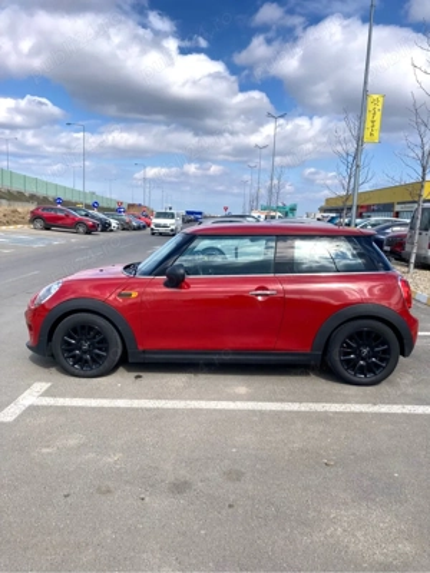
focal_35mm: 28
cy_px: 286
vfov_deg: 63.4
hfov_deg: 49.7
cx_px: 215
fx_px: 464
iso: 20
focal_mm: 3.99
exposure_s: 1/1297
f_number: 1.8
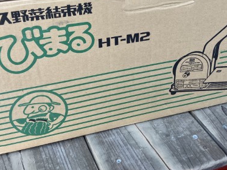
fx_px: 315
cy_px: 53
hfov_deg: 39.6
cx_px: 125
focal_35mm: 48
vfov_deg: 30.0
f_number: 1.8
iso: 50
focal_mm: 3.99
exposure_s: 1/121
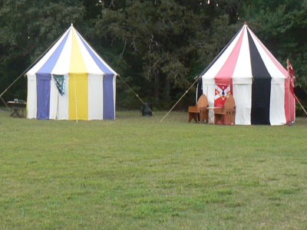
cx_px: 72
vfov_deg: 20.4
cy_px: 82
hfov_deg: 26.6
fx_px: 639
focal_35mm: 72
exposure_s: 1/30
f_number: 2.8
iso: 160
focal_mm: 6
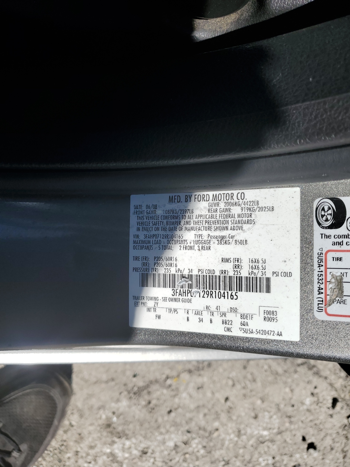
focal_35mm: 26
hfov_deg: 53.1
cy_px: 234
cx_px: 175
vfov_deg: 67.3
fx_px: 350
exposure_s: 1/5000
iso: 50
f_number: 1.5
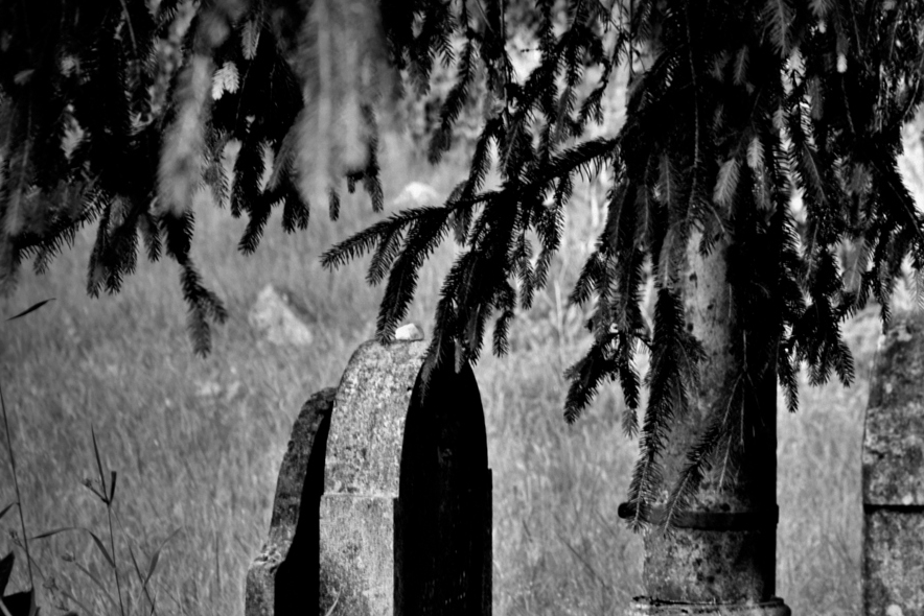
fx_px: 6829
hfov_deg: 7.7
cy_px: 429
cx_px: 741
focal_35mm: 266
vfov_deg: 5.2
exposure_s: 1/50
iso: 100
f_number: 5.6
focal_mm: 98
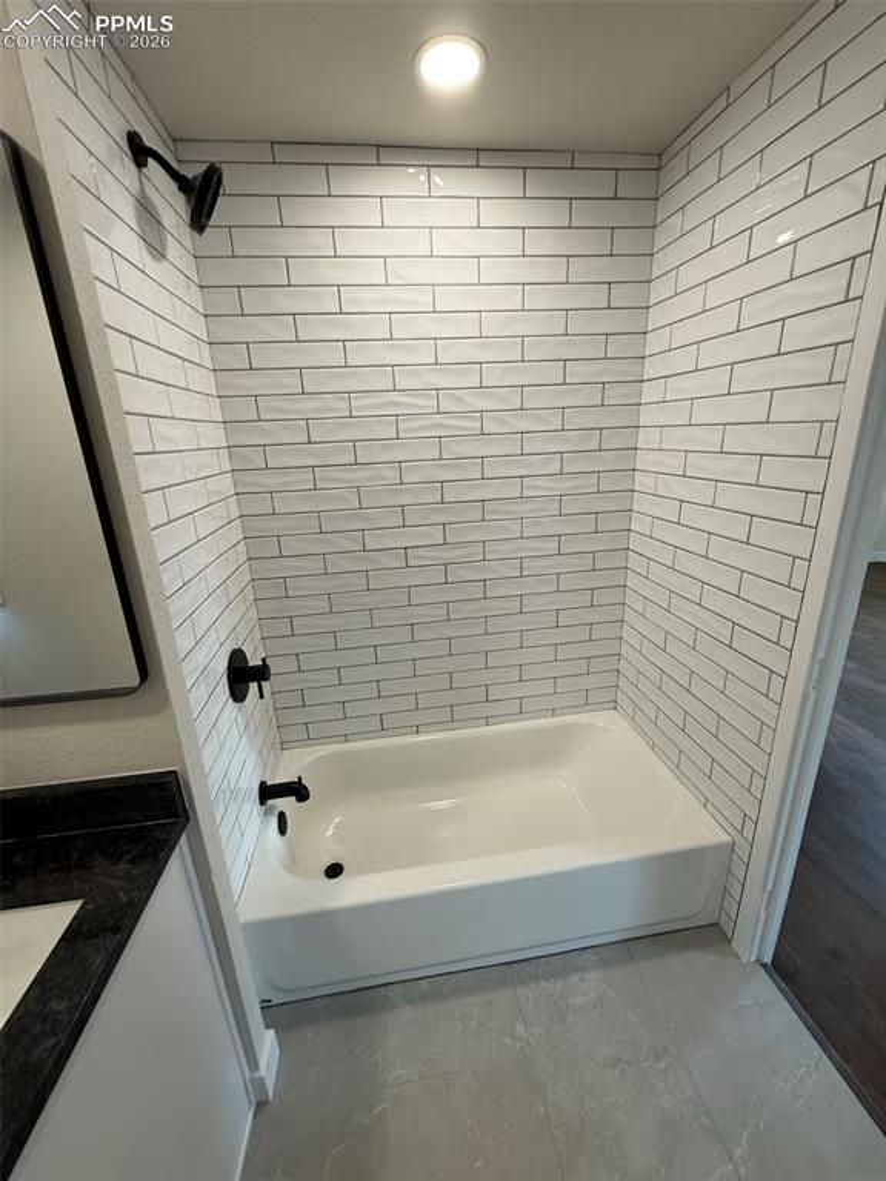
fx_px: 478
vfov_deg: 102.1
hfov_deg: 85.7
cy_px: 590
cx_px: 443
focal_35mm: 14
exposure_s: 1/120
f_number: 2.2
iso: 125
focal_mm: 2.22
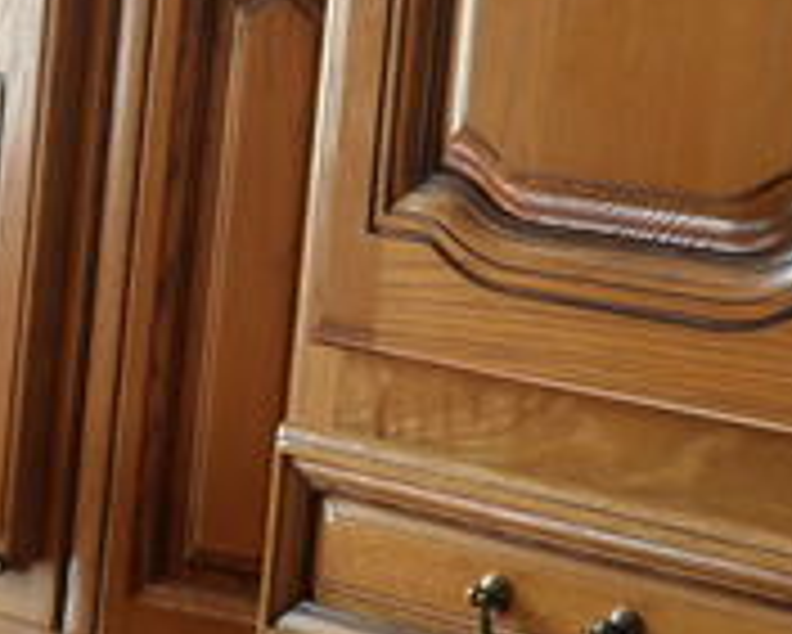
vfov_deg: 10.0
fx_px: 3635
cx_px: 198
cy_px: 247
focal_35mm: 155
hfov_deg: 12.4
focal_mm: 4.9
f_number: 3.1
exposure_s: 1/45
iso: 80
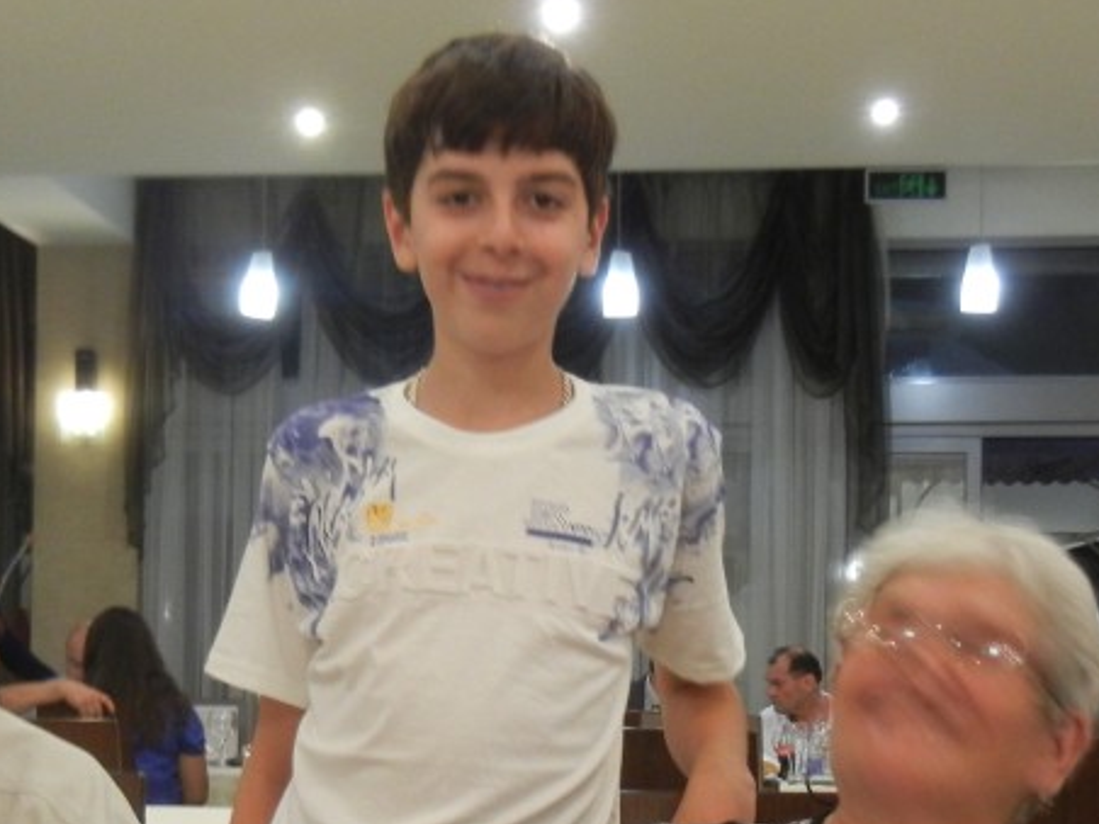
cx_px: 532
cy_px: 642
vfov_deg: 21.4
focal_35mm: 68
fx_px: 2159
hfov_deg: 28.6
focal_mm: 5.4
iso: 400
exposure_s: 1/5.5
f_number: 3.5
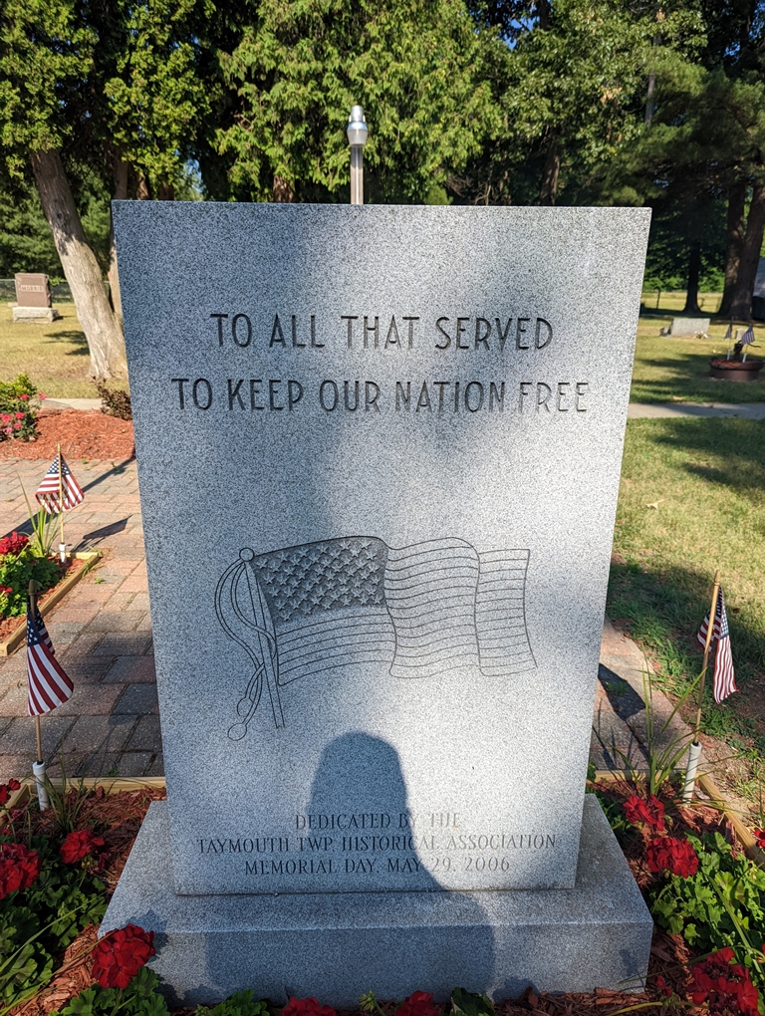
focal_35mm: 24
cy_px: 508
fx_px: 705
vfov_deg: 71.5
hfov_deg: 56.9
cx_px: 382
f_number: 1.85
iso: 44
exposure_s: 1/1414
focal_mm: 6.81
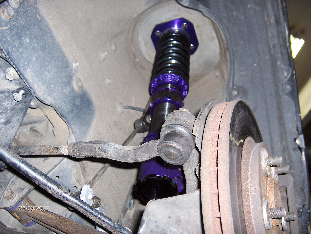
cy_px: 117
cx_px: 156
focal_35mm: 39
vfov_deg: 36.9
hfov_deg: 47.8
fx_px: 351
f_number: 2.8
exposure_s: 1/60
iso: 100
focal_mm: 8
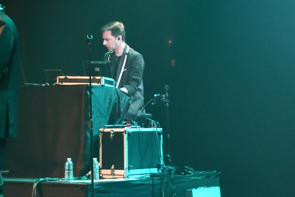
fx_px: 1090
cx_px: 296
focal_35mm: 133
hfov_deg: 15.1
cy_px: 148
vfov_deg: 10.3
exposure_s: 1/125
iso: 6400
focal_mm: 32
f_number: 4.5
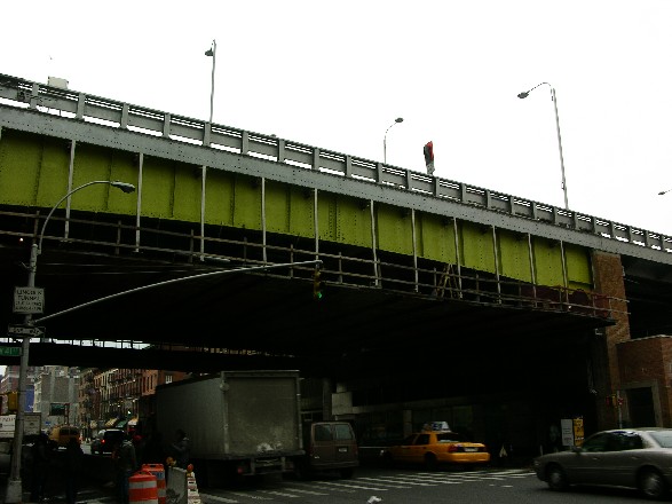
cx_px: 336
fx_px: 679
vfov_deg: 40.7
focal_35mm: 35
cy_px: 252
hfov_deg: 52.6
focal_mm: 8.9
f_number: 7.1
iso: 50
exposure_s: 1/90.1
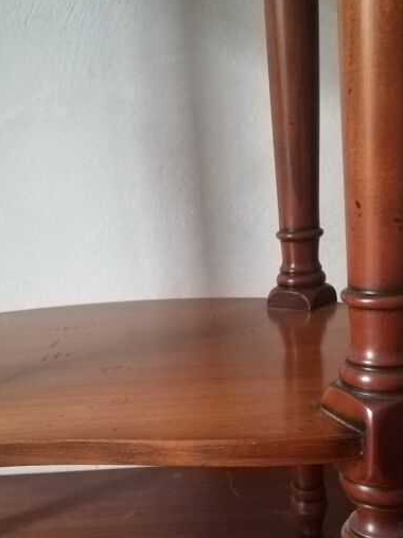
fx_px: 637
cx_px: 214
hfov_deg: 35.1
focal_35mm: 41
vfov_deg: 44.8
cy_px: 378
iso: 1250
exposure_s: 1/14.3
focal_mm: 3.83
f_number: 2.2
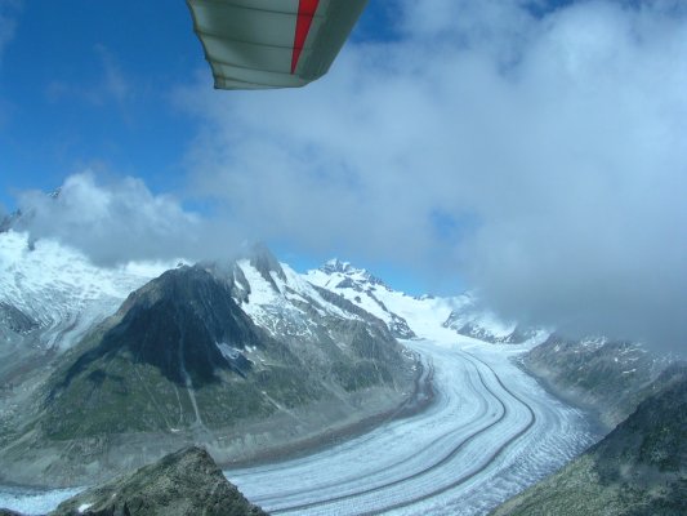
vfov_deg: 38.7
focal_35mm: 37
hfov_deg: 50.1
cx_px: 344
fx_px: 734
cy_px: 258
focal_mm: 5.6
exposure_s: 1/840
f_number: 4.5
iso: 100
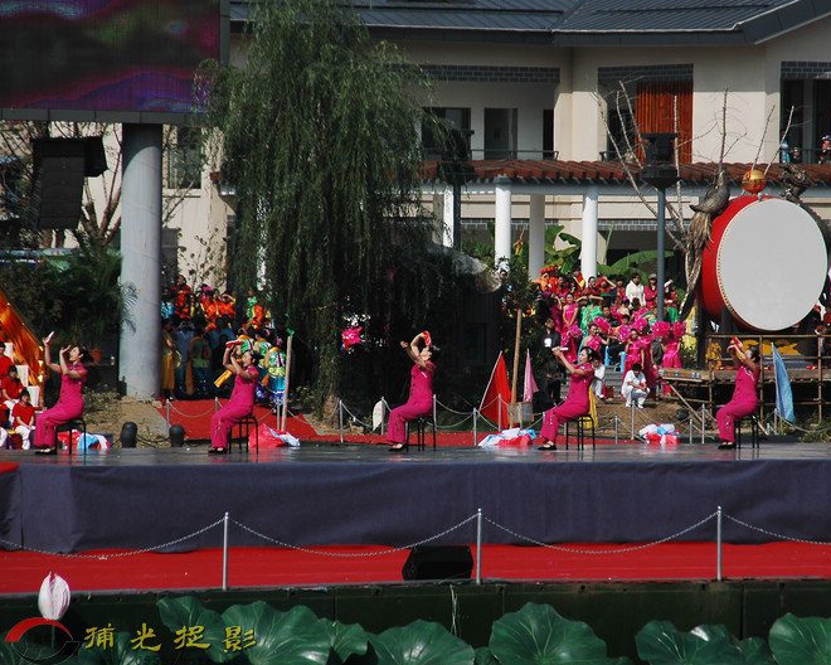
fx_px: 8387
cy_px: 333
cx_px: 494
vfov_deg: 4.5
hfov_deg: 5.7
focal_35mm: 341
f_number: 8
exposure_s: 1/800
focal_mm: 200
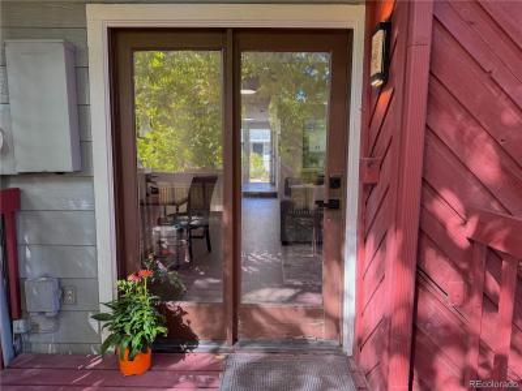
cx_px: 261
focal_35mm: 24
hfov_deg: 71.6
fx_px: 362
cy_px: 196
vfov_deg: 56.8
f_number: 1.8
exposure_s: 1/160
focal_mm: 6.76
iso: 80
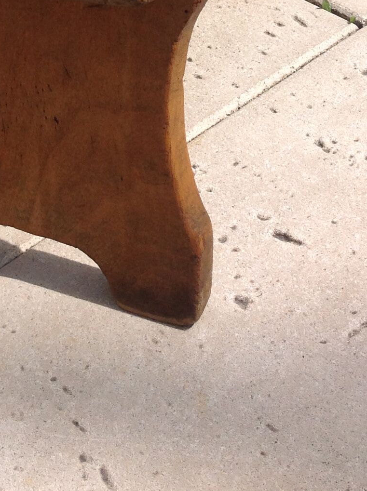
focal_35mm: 89
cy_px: -89
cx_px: 125
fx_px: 1262
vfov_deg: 20.7
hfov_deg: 16.5
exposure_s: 1/2747
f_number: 2.4
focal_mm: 4.28
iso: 50
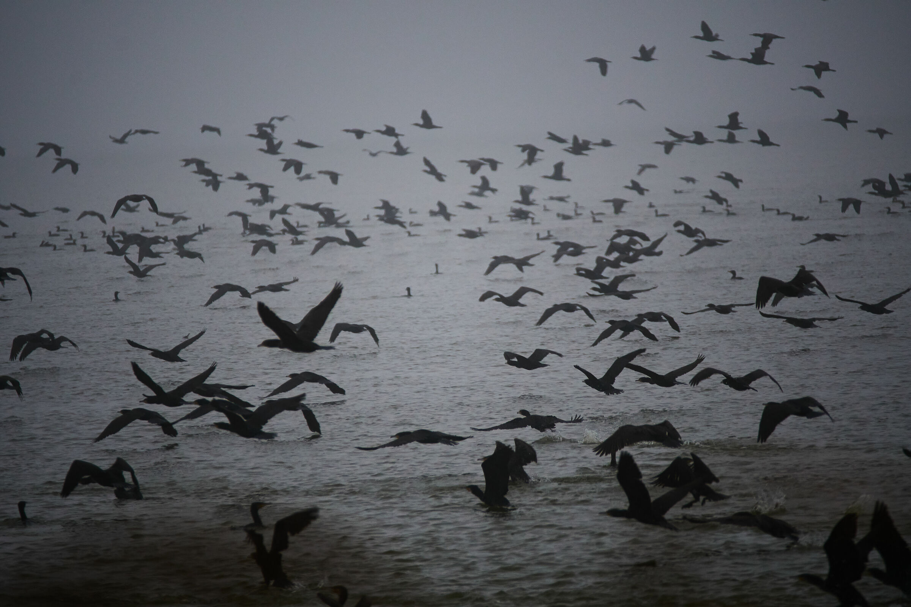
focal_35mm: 450
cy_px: 304
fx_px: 11387
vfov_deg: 3.1
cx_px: 456
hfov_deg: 4.6
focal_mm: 300
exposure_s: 1/800
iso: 400
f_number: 5.6
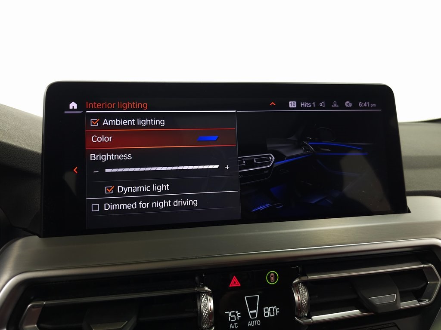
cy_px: 165
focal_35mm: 23
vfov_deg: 58.9
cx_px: 220
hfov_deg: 73.9
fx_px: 293
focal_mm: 6.3
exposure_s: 1/60
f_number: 1.7
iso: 125
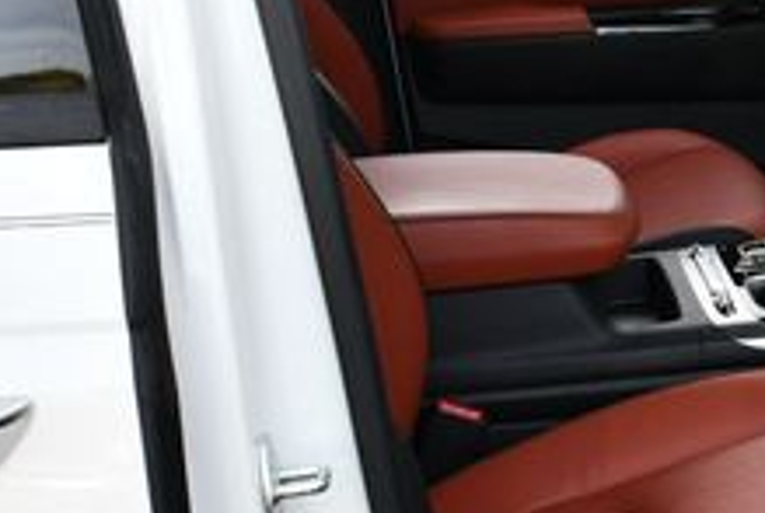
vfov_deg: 13.1
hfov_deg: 18.6
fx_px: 2236
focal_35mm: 105
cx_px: 866
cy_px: 373
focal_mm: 18
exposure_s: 1/250
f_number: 5.6
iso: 360
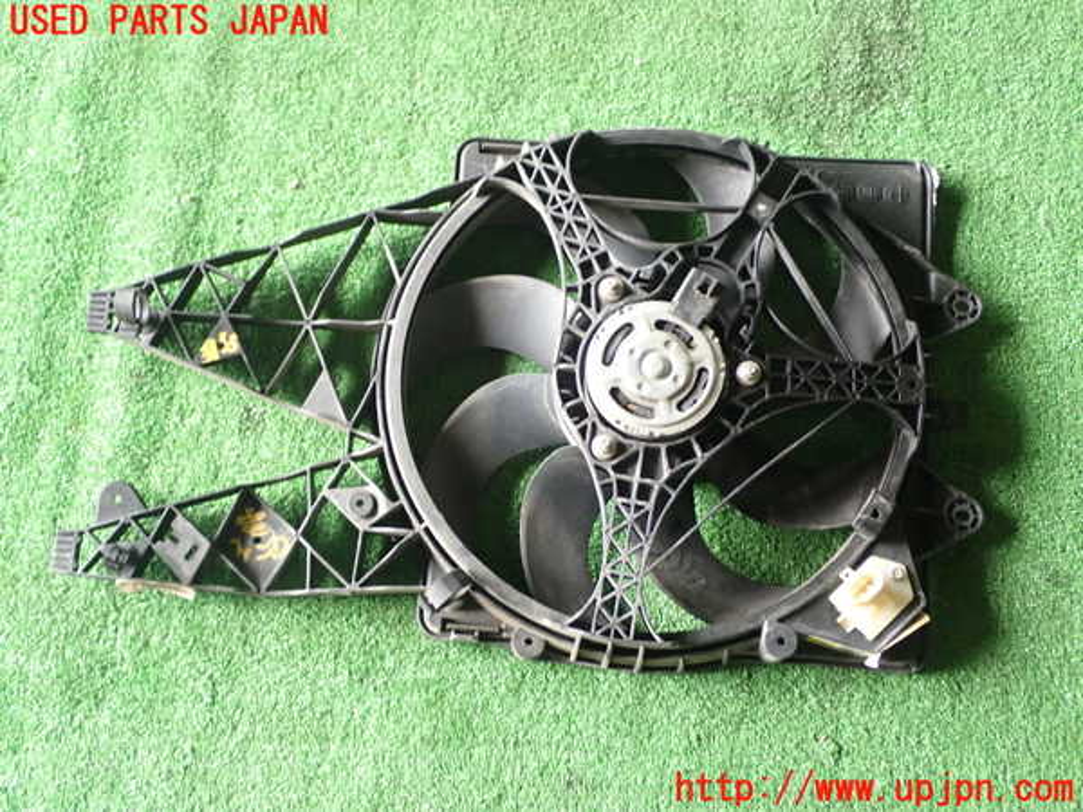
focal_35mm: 44
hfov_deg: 42.9
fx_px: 1377
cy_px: 406
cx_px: 542
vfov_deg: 32.9
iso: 200
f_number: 2.9
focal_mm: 7.84
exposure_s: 1/40
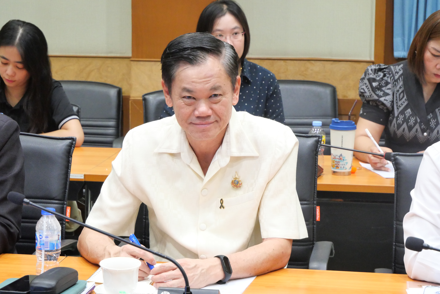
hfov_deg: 19.8
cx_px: 220
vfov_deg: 13.3
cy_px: 147
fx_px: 1260
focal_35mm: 103
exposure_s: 1/40
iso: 3200
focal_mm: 50
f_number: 5.6
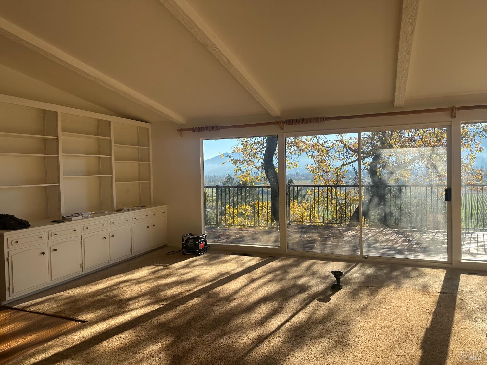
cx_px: 244
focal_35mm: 24
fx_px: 338
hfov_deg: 71.6
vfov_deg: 56.8
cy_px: 182
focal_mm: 6.86
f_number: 1.78
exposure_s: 1/1412
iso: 80
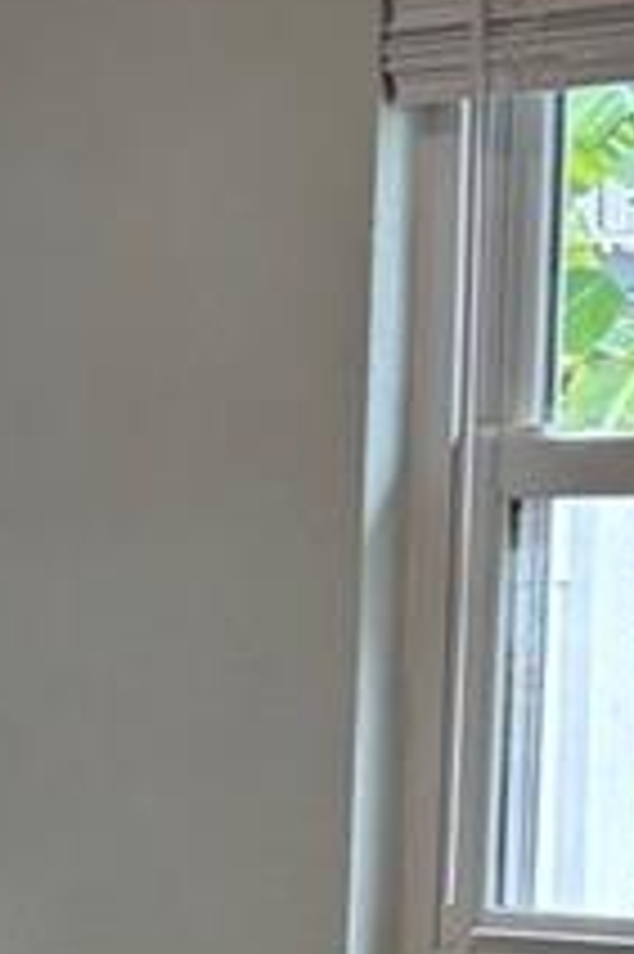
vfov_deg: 12.9
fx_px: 4048
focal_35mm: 153
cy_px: 1336
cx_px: -342
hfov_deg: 8.7
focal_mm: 5.96
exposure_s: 1/120
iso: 80
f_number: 1.6
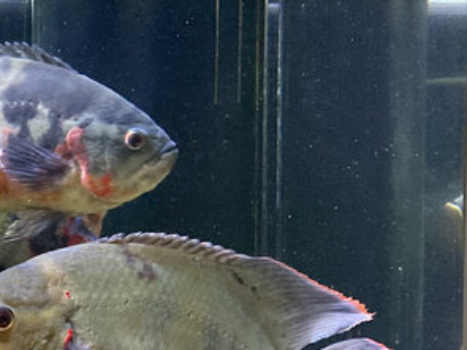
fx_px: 1025
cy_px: 333
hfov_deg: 23.6
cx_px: -81
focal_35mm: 76
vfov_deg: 18.9
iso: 320
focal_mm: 3.99
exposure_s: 1/41
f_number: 1.8
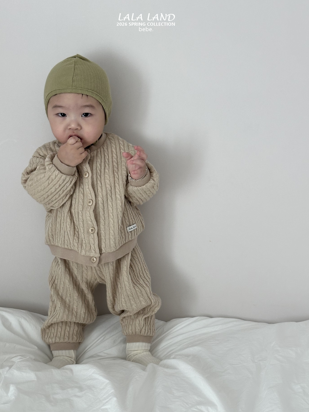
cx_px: 146
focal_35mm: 53
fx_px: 631
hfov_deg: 27.5
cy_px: 206
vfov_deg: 36.2
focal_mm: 6.86
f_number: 1.78
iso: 80
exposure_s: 1/119
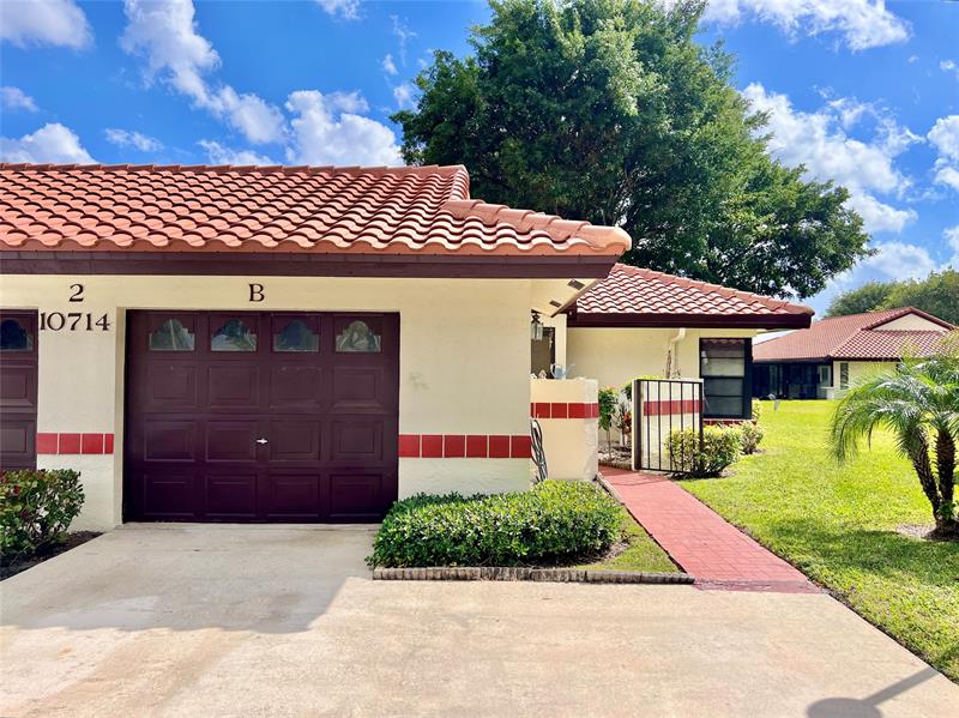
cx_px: 480
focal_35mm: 26
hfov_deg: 67.3
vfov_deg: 53.0
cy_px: 359
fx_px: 720
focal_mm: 5.7
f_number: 1.5
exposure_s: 1/4831
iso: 50
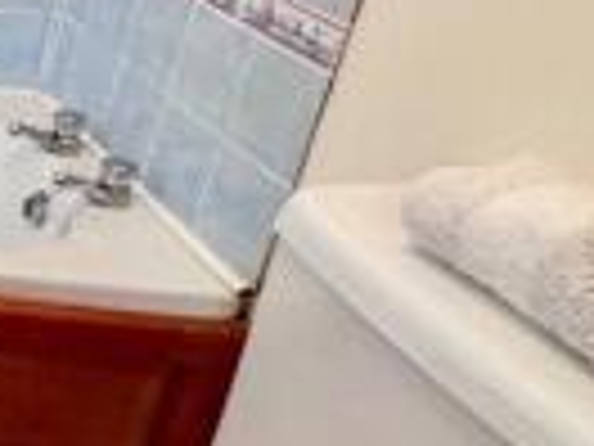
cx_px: -664
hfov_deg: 17.8
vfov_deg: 23.2
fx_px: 1064
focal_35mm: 62
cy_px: 70
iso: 200
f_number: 2.2
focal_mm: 2.22
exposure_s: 1/100
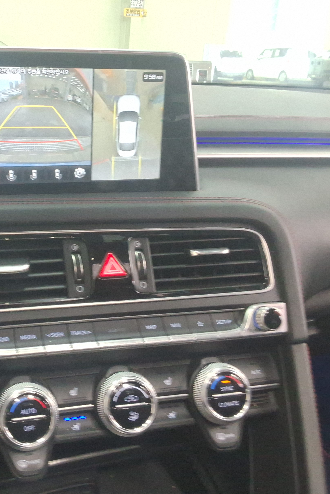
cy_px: 248
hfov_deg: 33.0
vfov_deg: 49.6
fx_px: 536
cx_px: 53
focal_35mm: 39
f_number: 1.9
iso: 199
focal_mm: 2.91
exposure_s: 1/40
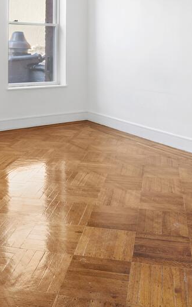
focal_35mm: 41
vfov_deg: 45.0
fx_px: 343
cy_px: 48
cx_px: 87
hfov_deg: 31.2
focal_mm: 14
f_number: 11
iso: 400
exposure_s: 1/1.67
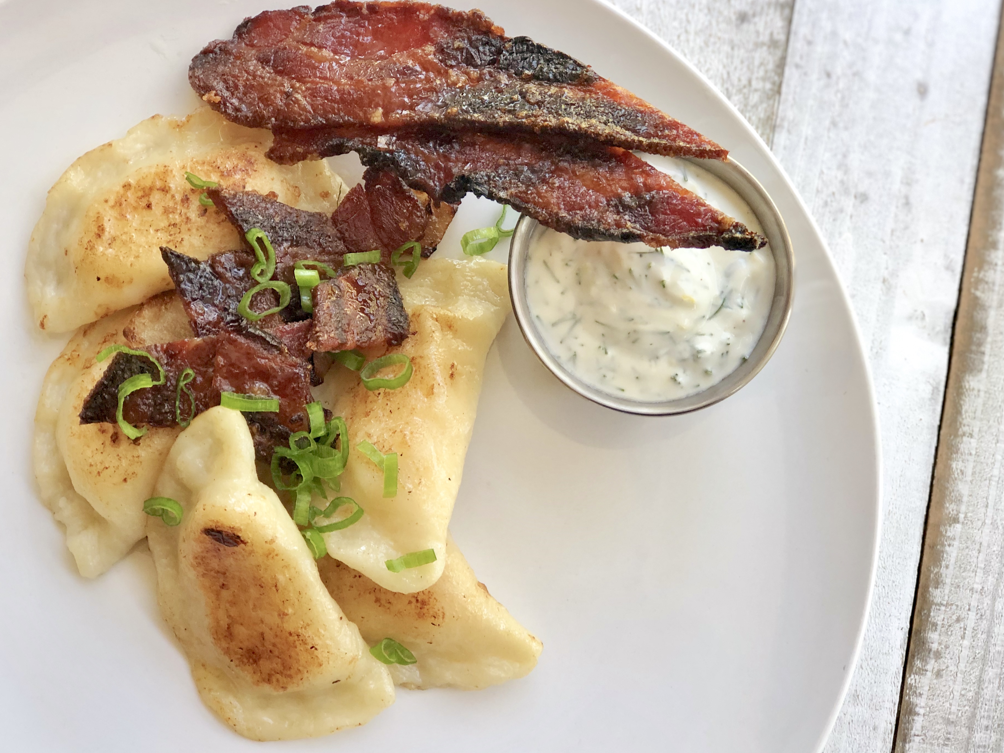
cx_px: 552
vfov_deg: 23.3
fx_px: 1827
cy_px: 379
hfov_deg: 30.7
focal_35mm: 63
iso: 20
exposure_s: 1/30
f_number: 2.8
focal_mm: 6.6
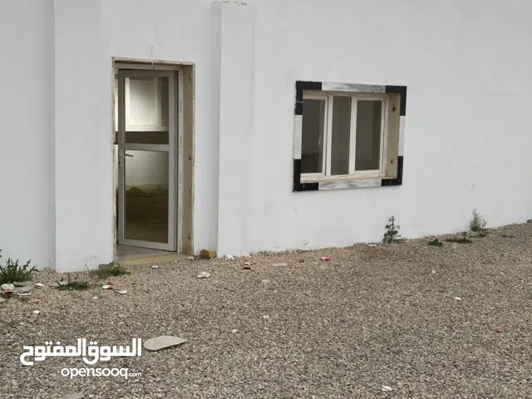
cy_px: 200
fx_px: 400
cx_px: 266
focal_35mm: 26
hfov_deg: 67.3
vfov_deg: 53.1
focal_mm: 4.25
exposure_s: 1/122
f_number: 1.8
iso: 32
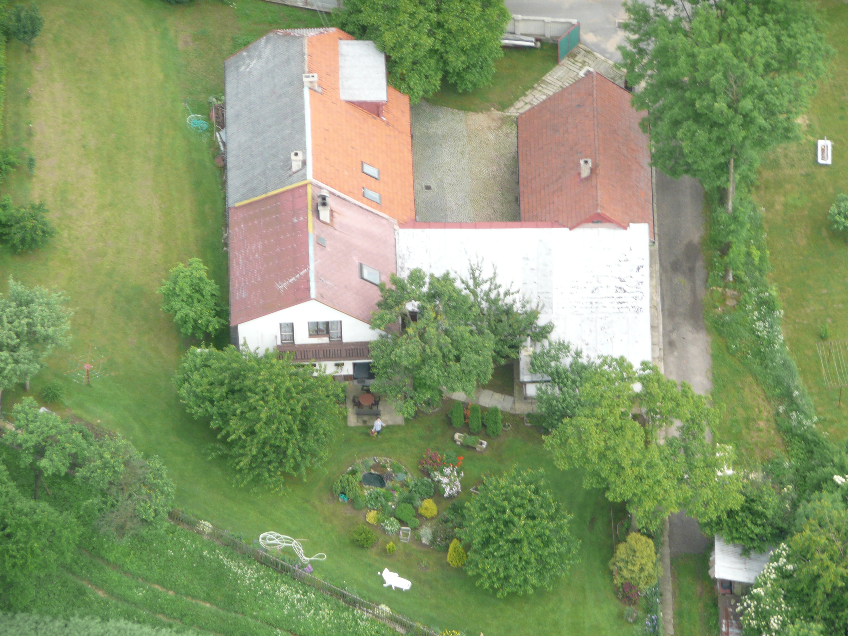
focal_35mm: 199
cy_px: 318
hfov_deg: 9.9
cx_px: 424
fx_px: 4875
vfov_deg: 7.5
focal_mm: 32.7
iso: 100
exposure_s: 1/80
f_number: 4.8
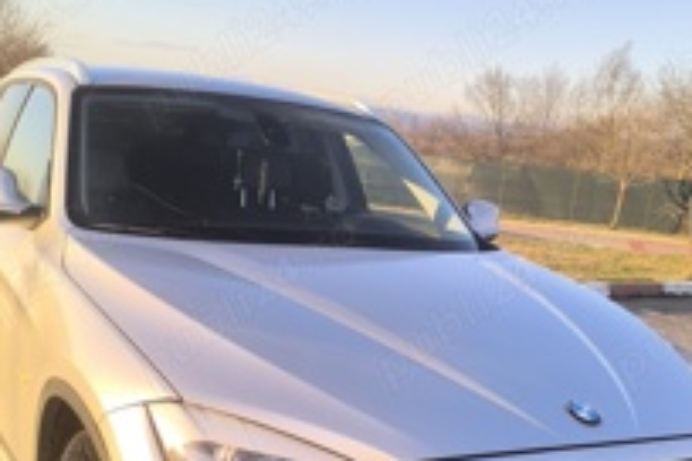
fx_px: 903
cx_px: 366
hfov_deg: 41.9
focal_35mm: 47
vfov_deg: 28.2
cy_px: 356
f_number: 1.65
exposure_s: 1/227
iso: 50
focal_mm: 6.14
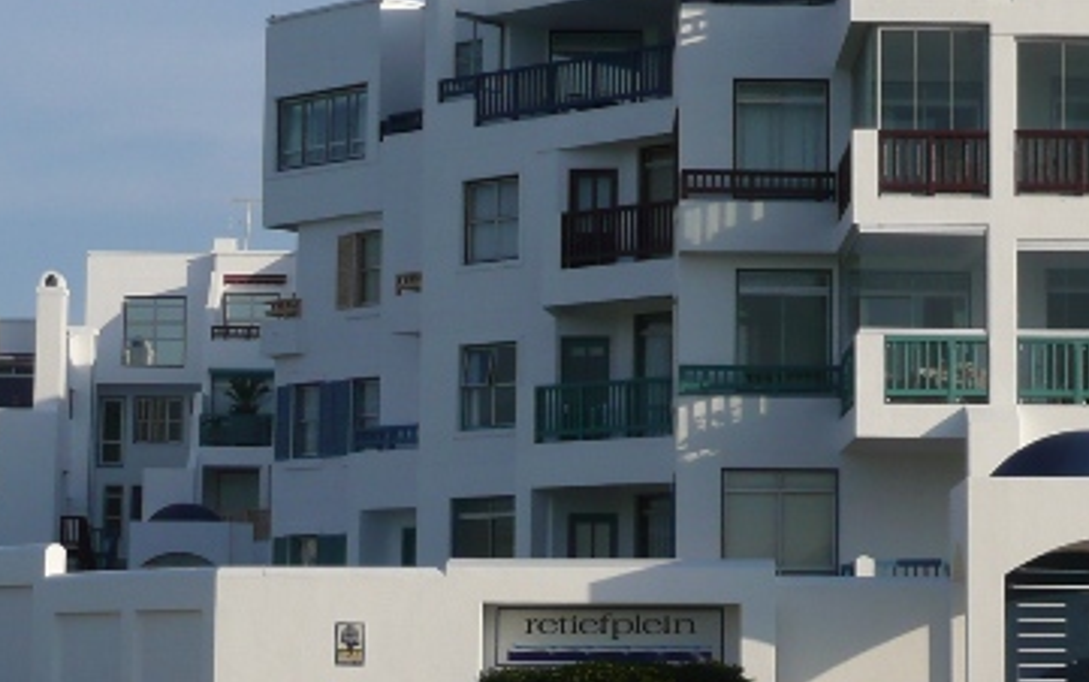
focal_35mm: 108
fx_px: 3207
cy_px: 275
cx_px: 738
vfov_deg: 12.1
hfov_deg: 19.2
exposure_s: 1/800
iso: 100
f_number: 4.2
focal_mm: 8.2
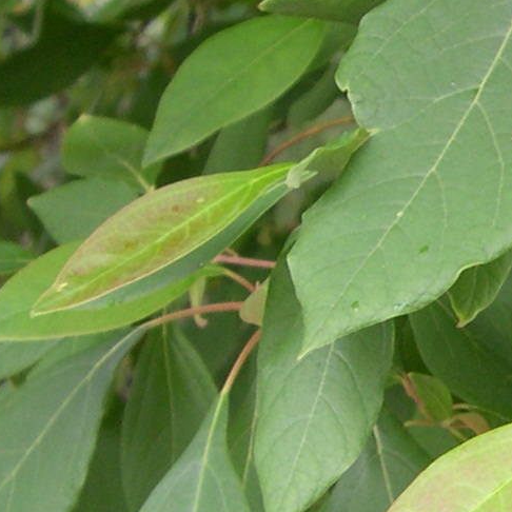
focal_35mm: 157
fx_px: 2627
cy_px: 373
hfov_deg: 10.7
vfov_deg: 11.1
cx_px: 797
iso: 100
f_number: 2.8
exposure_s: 1/123
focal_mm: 8
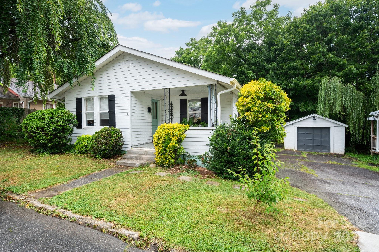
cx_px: 190
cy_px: 126
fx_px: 195
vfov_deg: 65.9
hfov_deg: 88.5
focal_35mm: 18
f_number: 8
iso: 200
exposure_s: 1/60
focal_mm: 18.5
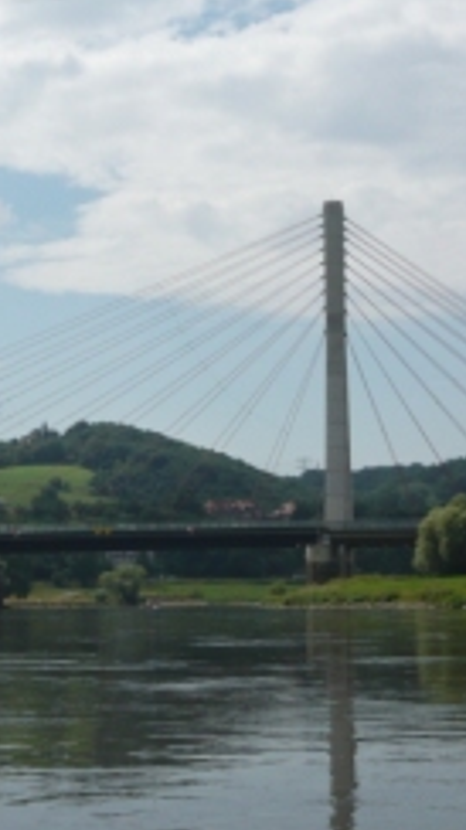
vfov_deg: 26.4
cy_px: 548
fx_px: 1760
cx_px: 139
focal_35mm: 80
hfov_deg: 15.0
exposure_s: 1/320
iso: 100
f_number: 9
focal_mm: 6.6
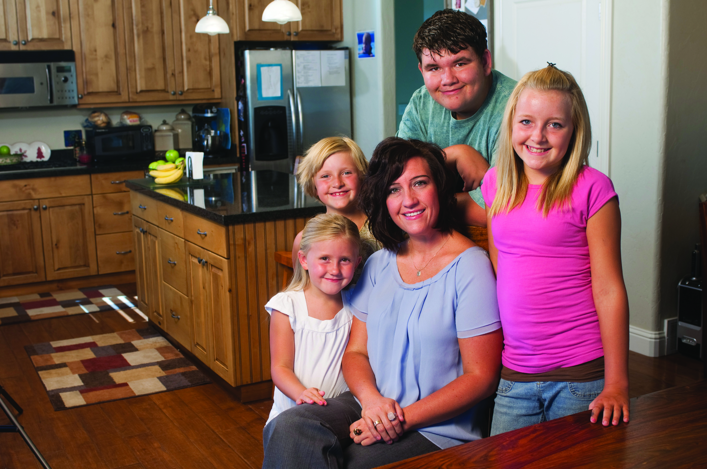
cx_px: 354
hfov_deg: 46.4
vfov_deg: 31.8
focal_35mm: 42
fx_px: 824
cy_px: 234
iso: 200
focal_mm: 28
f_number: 5.6
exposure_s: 1/60
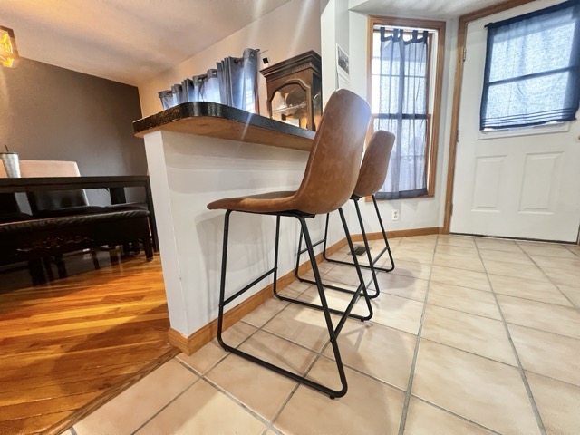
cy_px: 218
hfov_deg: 106.2
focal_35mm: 13
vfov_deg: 89.9
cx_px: 290
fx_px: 218
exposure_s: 1/60
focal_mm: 1.57
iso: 500
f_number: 1.8
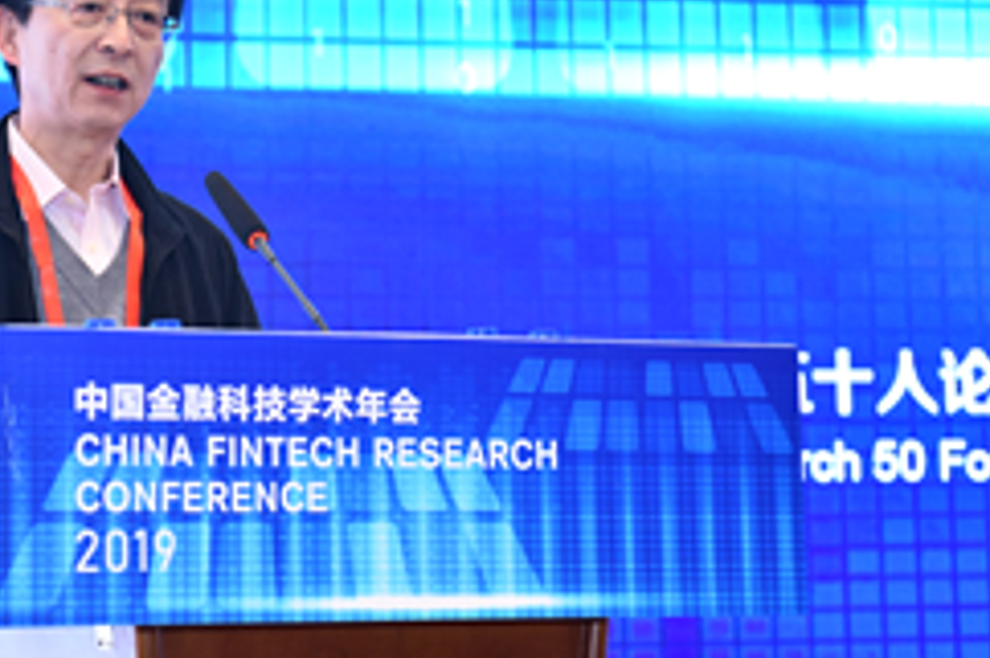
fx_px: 3380
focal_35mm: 123
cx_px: 264
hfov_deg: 16.6
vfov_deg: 11.1
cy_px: 149
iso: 1600
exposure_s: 1/160
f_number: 2.8
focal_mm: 70
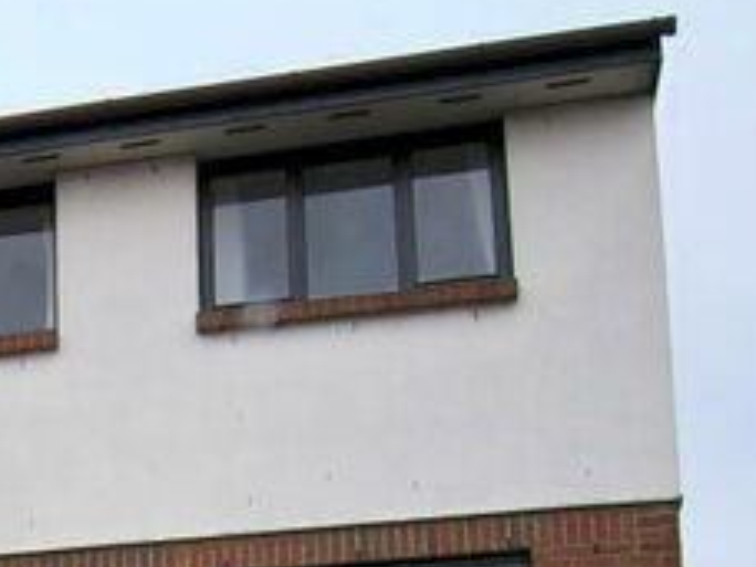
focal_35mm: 86
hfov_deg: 21.0
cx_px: -182
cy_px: 847
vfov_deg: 15.8
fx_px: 1878
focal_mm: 7
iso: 59
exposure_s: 1/45.6
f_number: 2.7
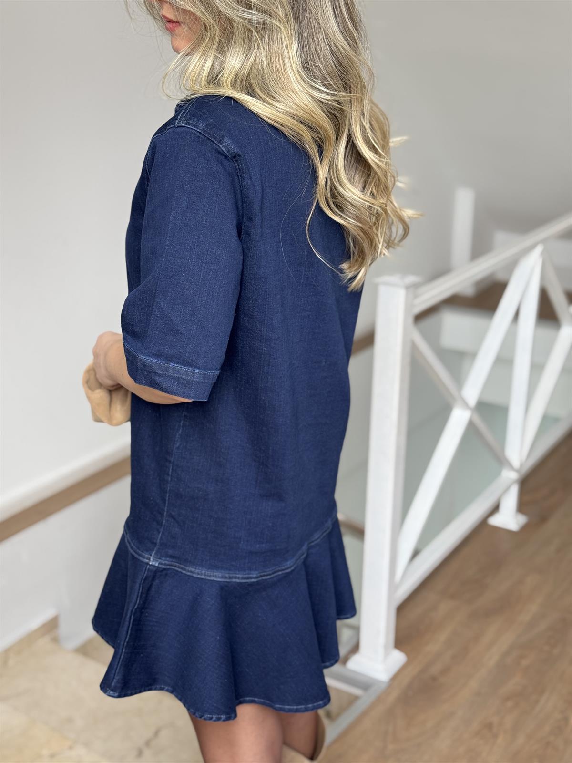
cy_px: 382
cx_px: 286
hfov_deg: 30.3
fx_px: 1058
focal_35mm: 48
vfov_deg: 39.7
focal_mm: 6.76
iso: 80
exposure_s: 1/100
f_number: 1.78
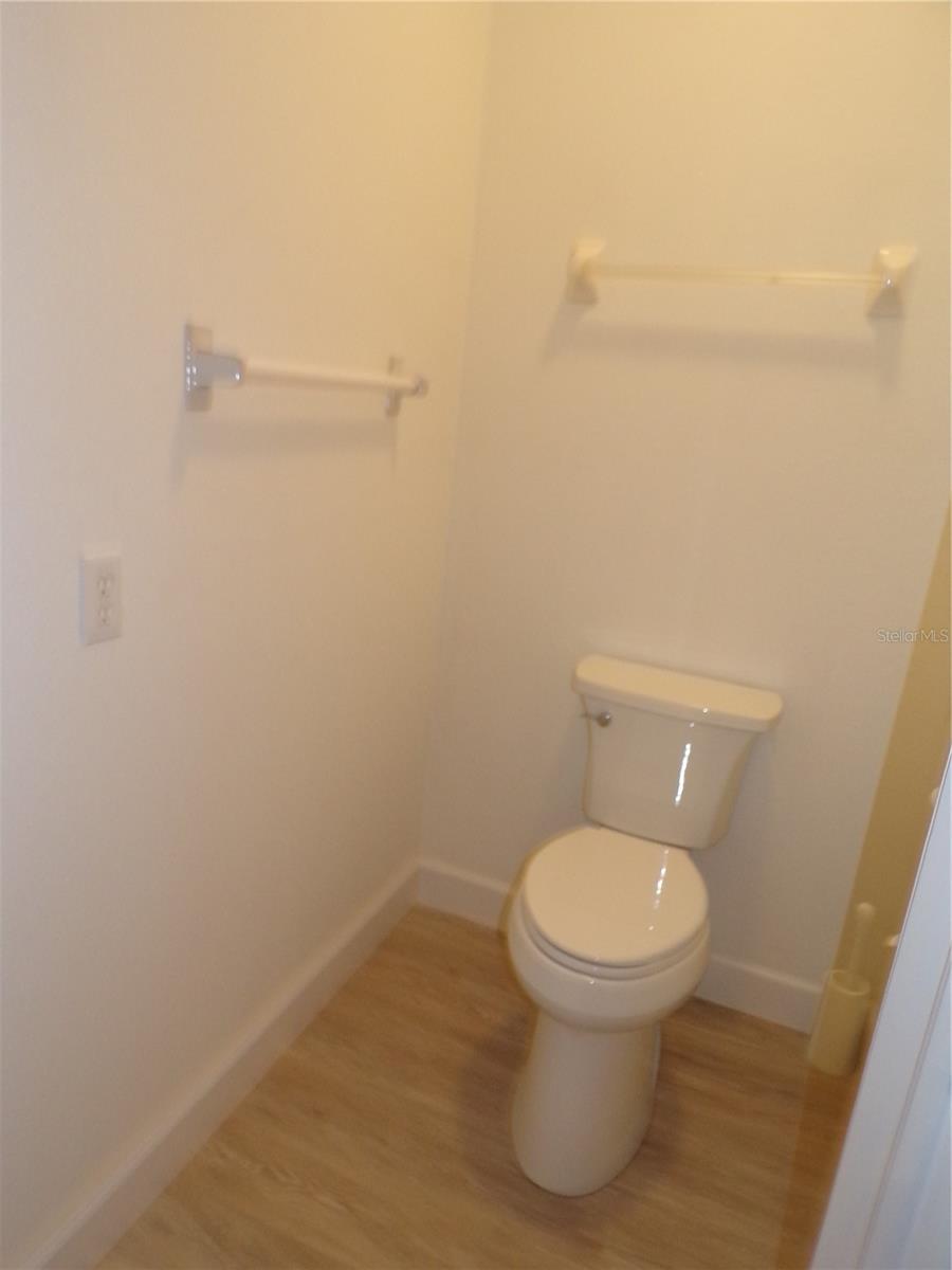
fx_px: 880
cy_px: 635
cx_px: 476
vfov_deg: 71.6
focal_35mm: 24
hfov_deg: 56.8
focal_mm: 4.3
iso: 200
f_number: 3
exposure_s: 1/34
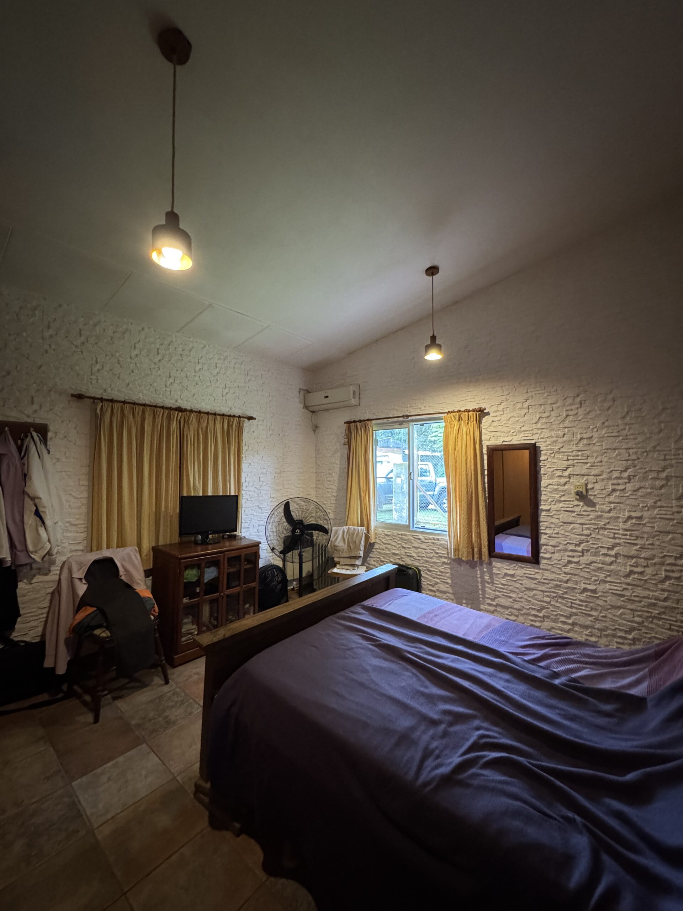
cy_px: 456
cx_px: 342
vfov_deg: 102.1
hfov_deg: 85.7
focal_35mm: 14
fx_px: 368
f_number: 2.2
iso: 800
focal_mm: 2.22
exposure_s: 1/60
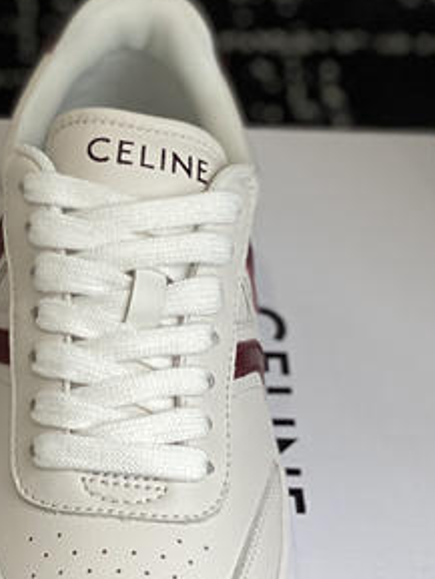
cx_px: -46
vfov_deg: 12.7
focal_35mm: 156
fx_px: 2612
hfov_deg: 9.4
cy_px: 341
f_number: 2
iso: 20
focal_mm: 6
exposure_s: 1/292
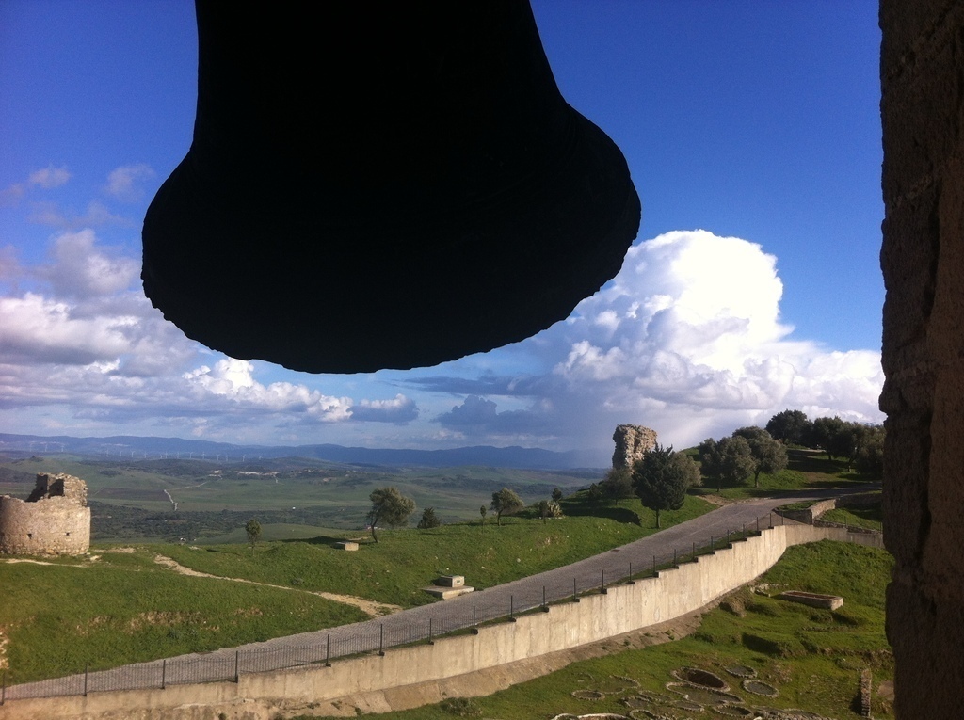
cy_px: 360
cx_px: 482
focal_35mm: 35
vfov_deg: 40.6
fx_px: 973
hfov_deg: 52.7
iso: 80
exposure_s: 1/1312
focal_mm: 3.85
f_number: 2.8
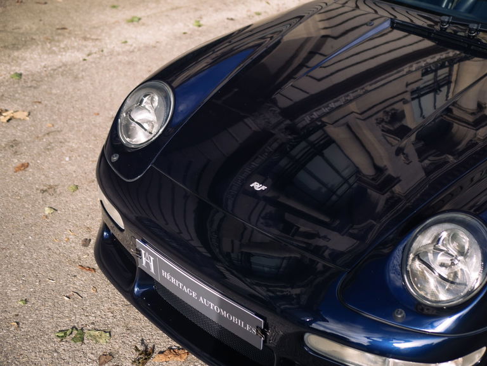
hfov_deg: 38.2
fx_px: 703
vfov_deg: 29.1
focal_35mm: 50
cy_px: 183
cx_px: 244
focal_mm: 25
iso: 200
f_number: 2
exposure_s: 1/1250
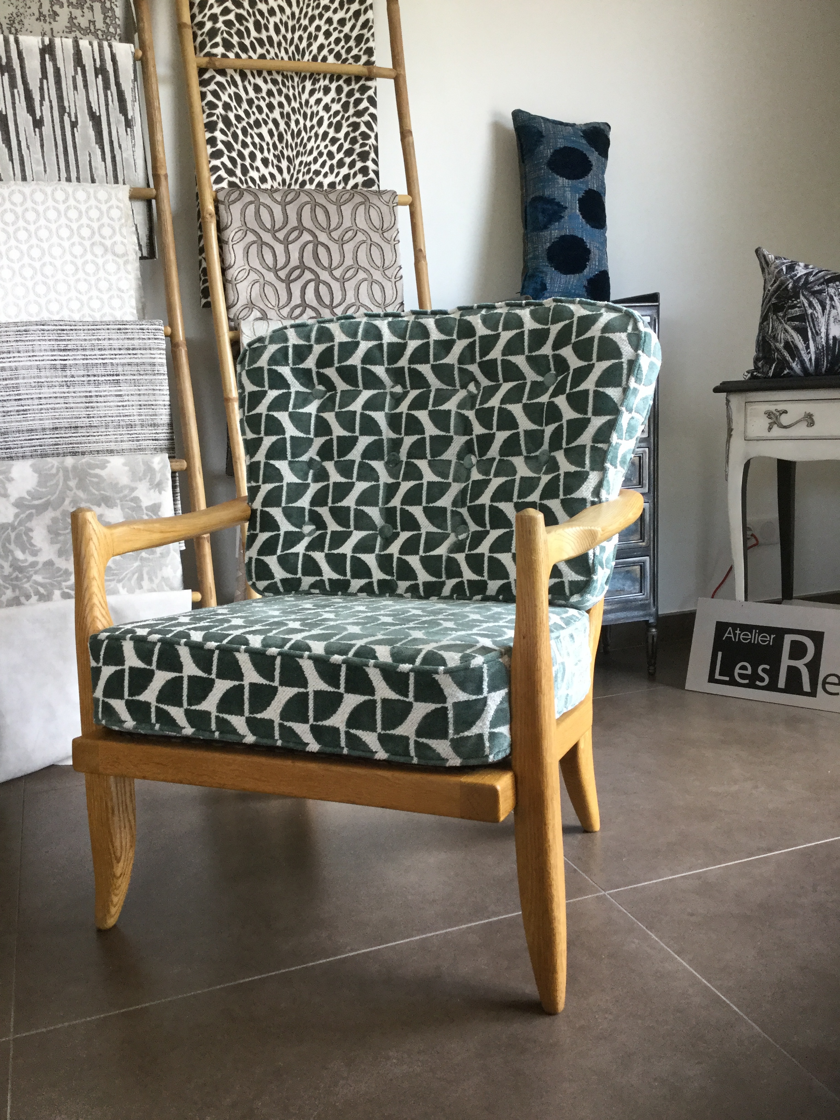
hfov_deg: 45.4
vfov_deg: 58.4
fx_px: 1003
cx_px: 420
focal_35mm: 31
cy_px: 560
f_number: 2.4
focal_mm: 3.3
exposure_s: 1/33
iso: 40
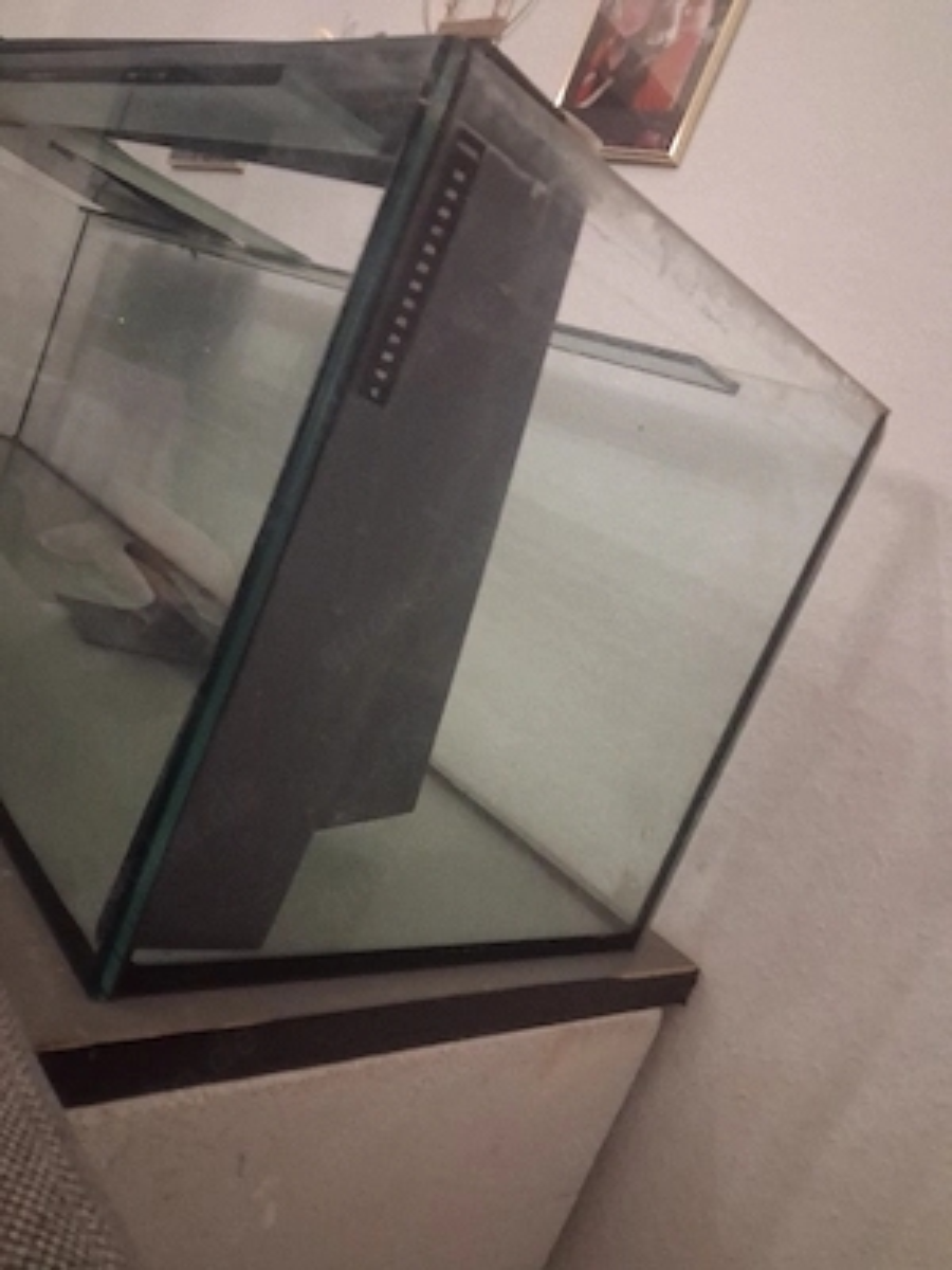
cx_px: 476
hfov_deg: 51.4
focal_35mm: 27
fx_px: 990
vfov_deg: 65.3
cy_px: 635
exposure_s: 1/25
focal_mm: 4
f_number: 1.8
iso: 800
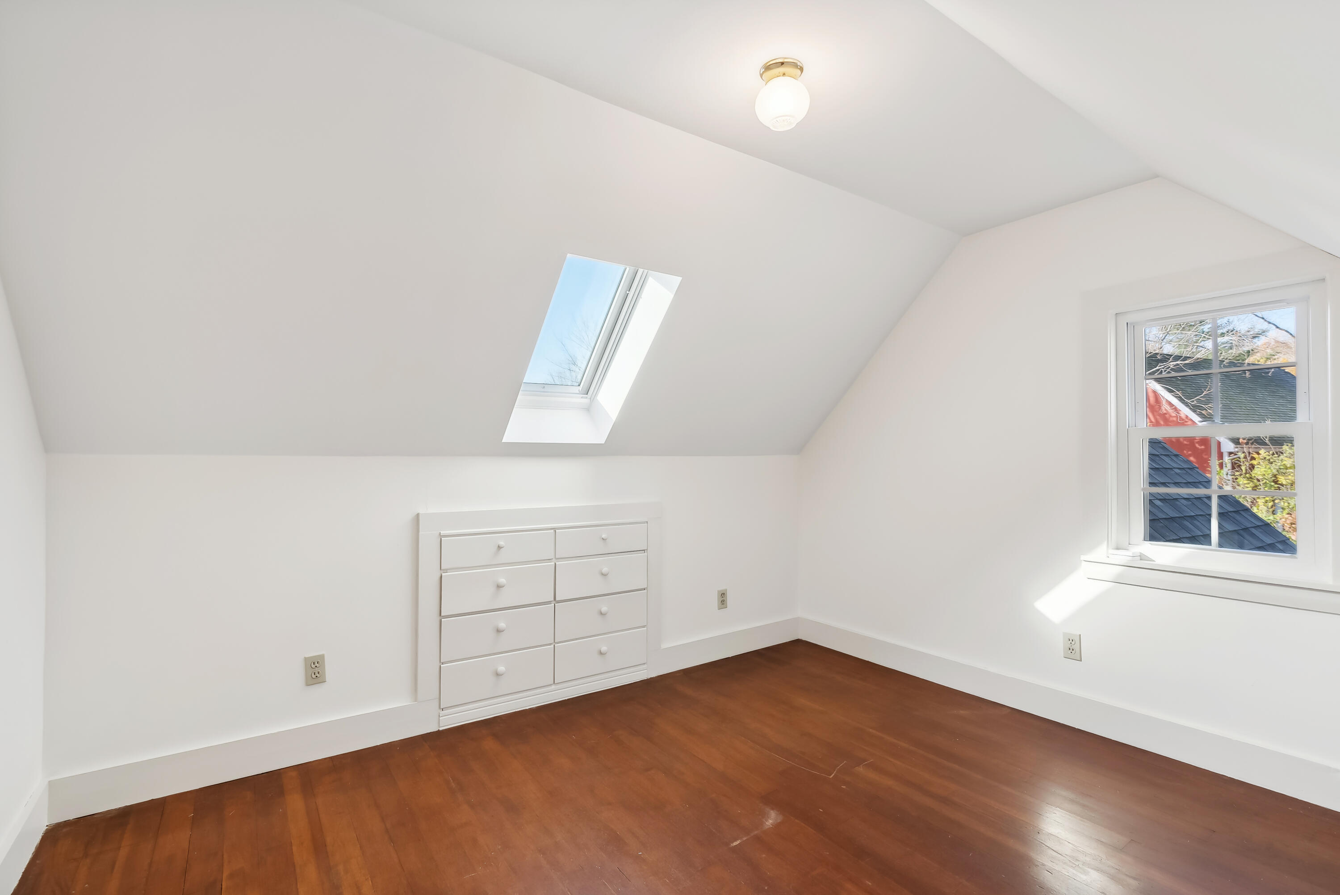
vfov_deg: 73.8
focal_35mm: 16
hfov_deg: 96.7
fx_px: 596
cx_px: 670
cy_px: 448
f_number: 7.1
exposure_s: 1/50
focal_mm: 16
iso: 320
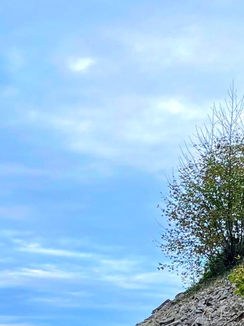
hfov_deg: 15.3
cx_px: 229
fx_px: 894
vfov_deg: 19.7
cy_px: 367
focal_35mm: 95
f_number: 1.6
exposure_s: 1/410
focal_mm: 4.2
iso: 32
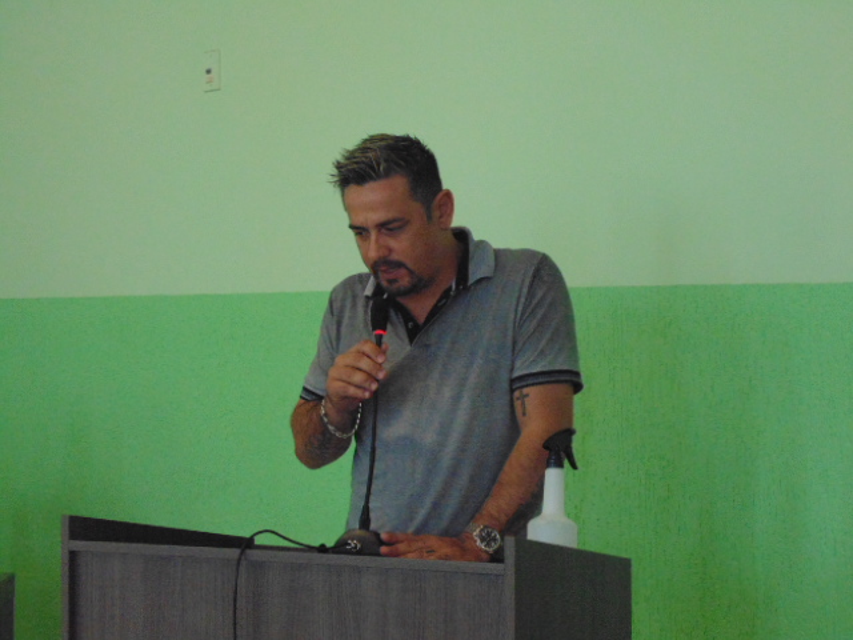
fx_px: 1602
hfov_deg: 29.8
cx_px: 426
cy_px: 320
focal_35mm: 65
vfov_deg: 22.6
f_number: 4.1
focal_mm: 11.7
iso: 500
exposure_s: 1/60
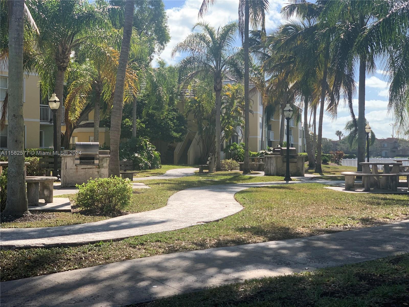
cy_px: 154
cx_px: 204
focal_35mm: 52
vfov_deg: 28.0
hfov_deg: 36.8
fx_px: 614
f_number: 2.4
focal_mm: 6
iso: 16
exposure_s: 1/826
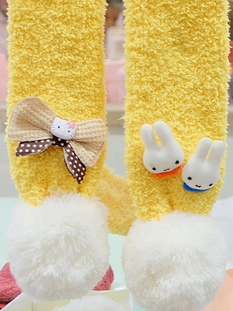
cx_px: 283
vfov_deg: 26.3
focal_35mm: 74
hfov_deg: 18.8
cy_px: 116
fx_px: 665
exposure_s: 1/28
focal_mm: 19.2
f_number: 3.8
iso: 800
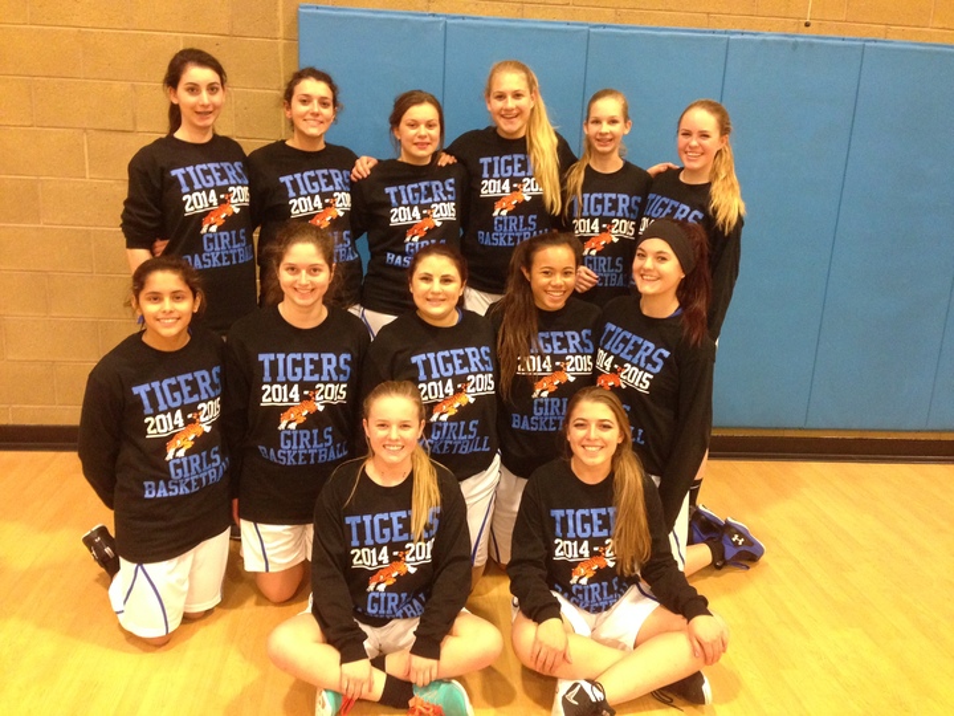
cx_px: 477
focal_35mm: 33
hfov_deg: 55.4
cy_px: 358
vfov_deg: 42.9
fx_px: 909
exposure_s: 1/15
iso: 320
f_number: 2.4
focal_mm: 4.12
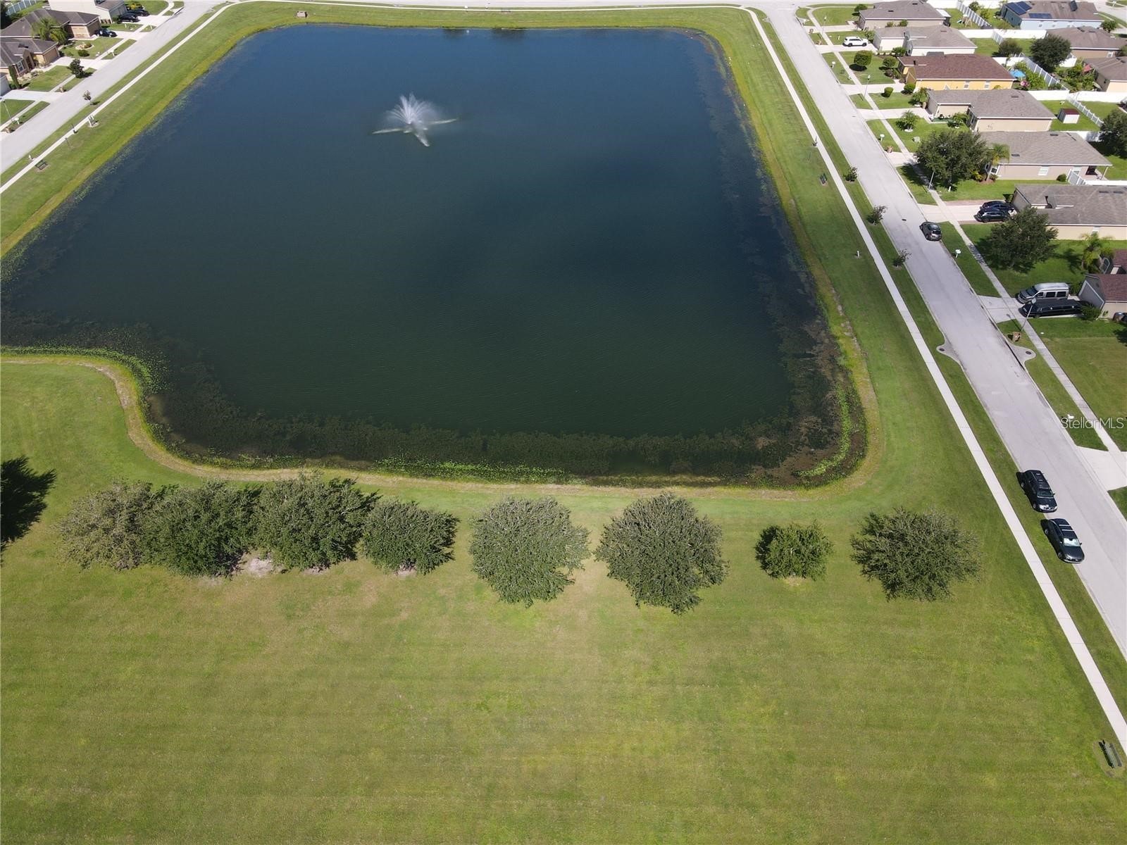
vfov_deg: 56.8
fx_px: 781
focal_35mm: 24
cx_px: 564
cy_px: 422
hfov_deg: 71.6
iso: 100
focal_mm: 4.5
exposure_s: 1/640
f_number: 2.8
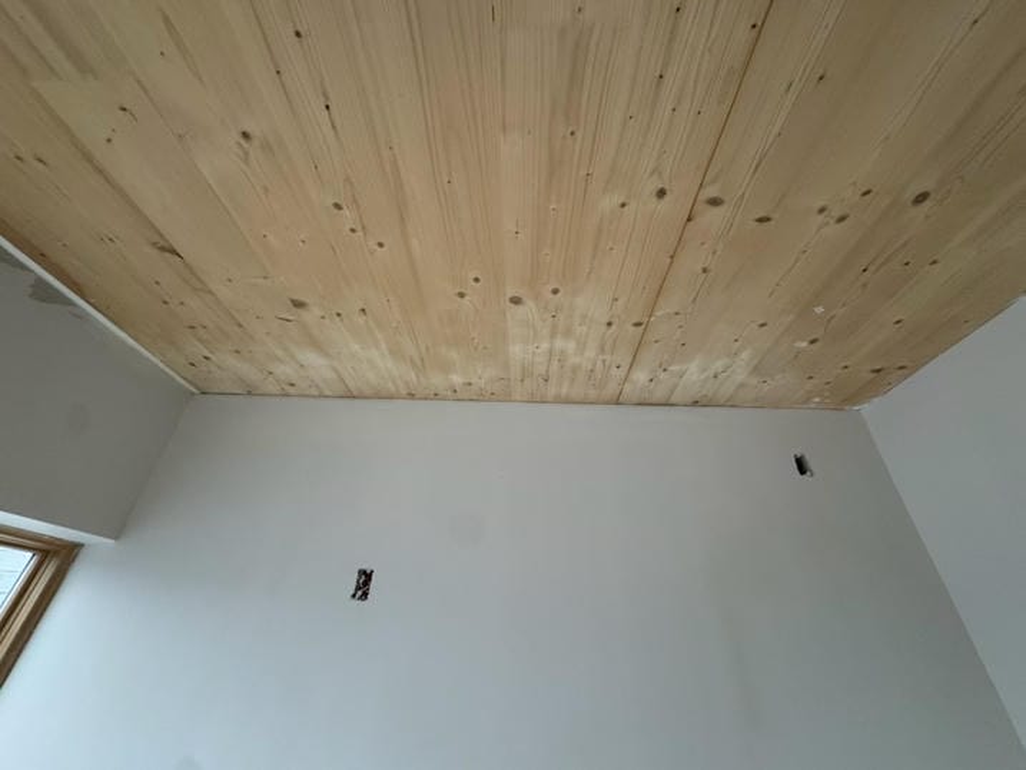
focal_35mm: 14
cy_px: 385
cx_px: 513
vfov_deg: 85.7
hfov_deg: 102.1
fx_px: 415
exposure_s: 1/99
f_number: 2.2
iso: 200
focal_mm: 2.22
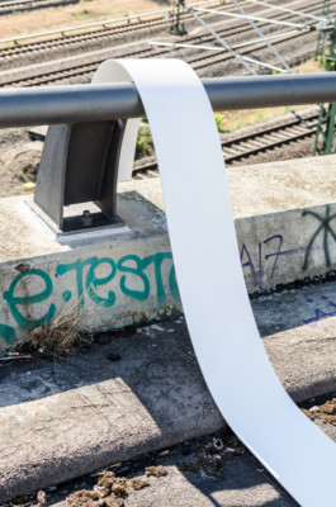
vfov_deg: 37.9
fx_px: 738
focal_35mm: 52
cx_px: 168
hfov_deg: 25.6
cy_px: 254
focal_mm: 35
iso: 100
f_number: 4.5
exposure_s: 1/400
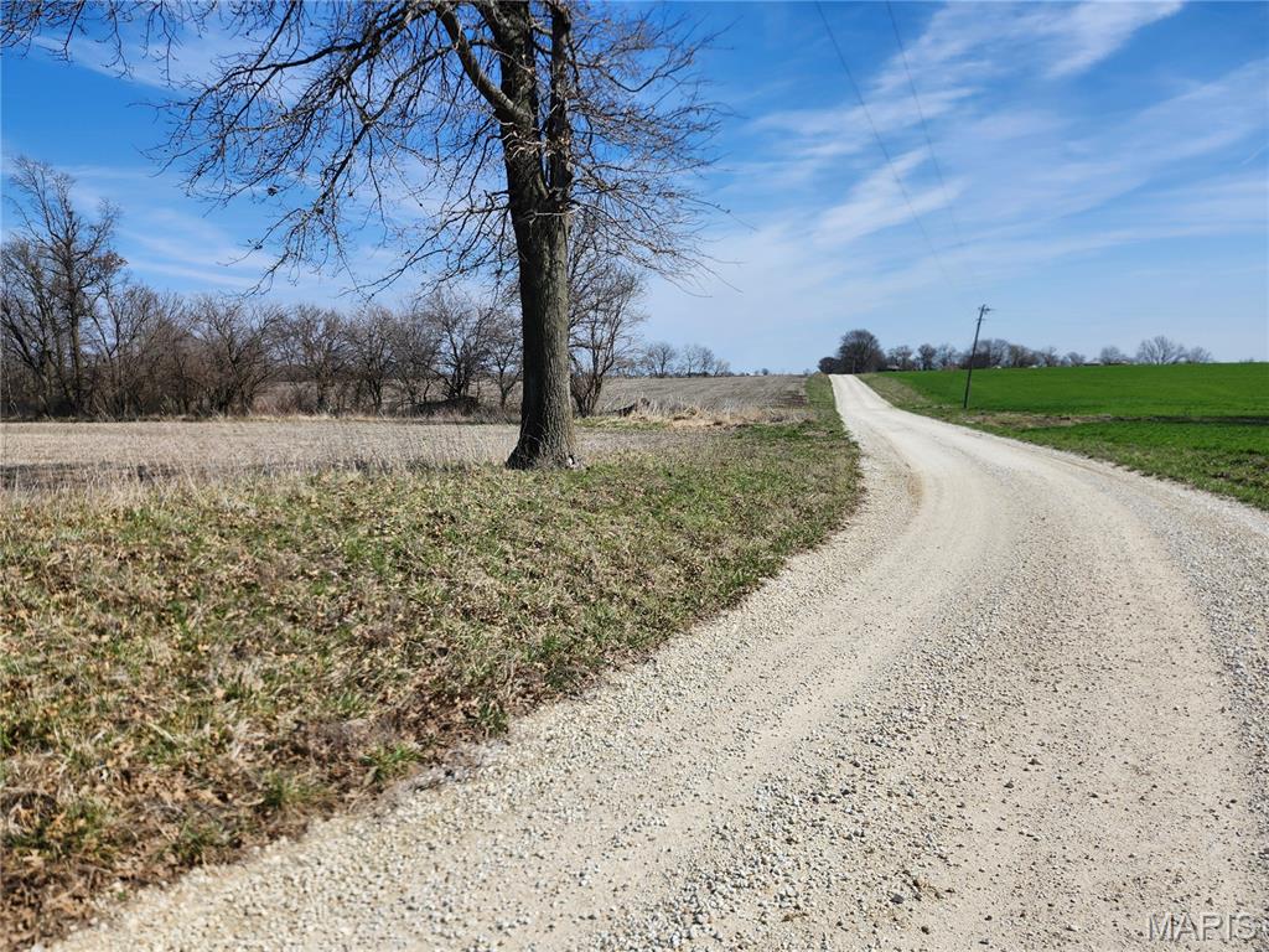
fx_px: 843
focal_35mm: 23
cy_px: 476
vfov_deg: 58.9
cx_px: 634
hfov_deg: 73.9
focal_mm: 5.54
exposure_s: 1/2140
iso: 25
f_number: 1.8
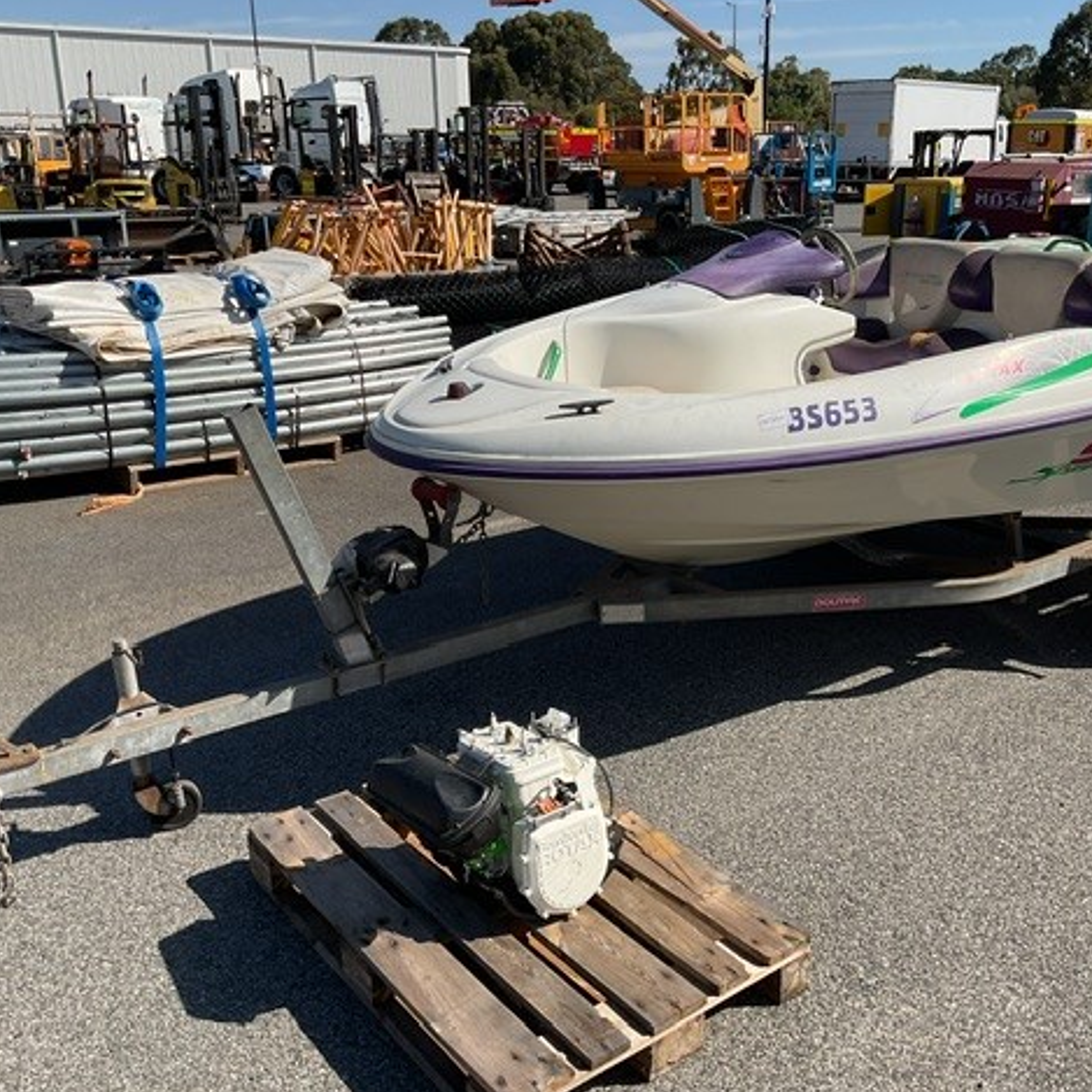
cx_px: 664
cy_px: 552
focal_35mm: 35
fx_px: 1249
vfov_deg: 47.2
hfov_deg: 46.9
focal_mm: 3
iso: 16
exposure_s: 1/2667
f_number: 1.8
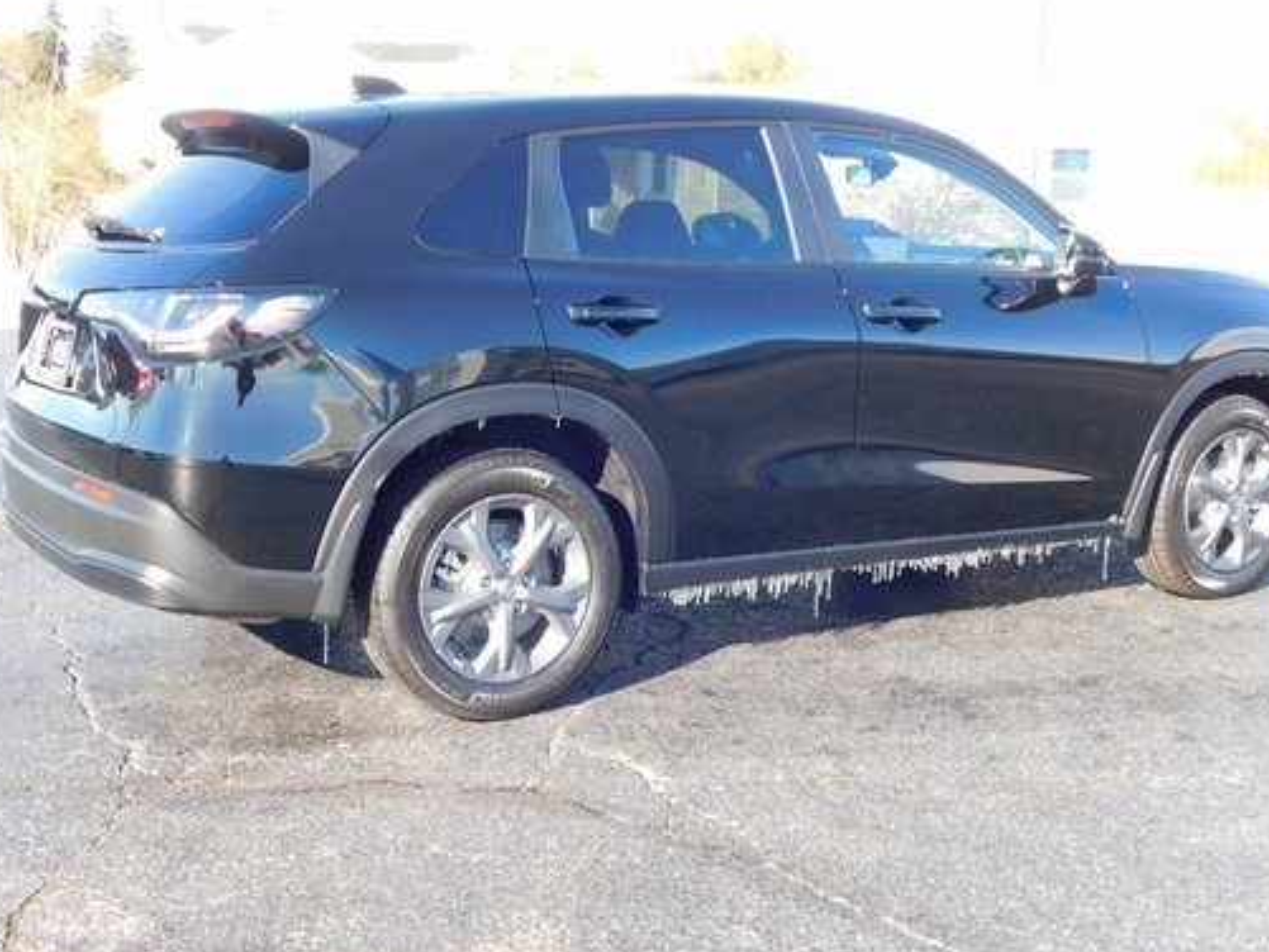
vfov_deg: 31.5
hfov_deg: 41.2
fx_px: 1687
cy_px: 451
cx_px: 651
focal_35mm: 46
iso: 125
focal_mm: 6.3
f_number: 3.5
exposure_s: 1/200
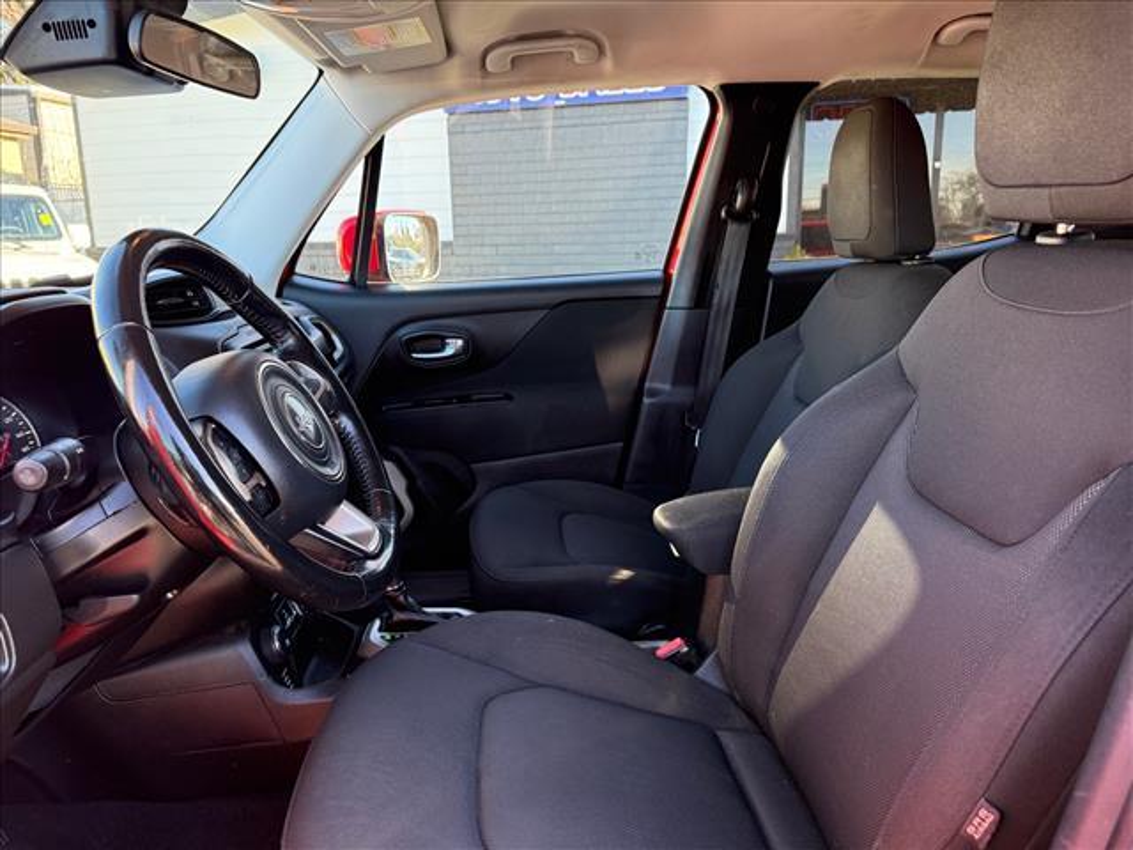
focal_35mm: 24
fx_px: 786
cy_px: 425
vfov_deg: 56.8
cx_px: 566
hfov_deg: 71.6
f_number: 1.78
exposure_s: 1/170
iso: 200
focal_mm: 6.76
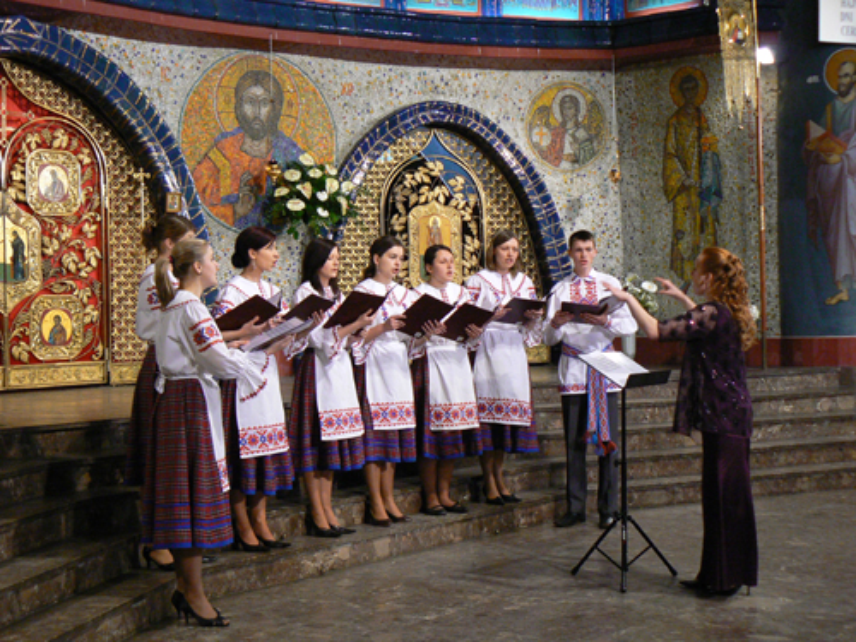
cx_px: 428
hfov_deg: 32.7
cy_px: 321
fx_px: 1459
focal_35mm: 59
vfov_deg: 24.8
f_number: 3.2
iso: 200
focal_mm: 9.9
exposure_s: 1/25
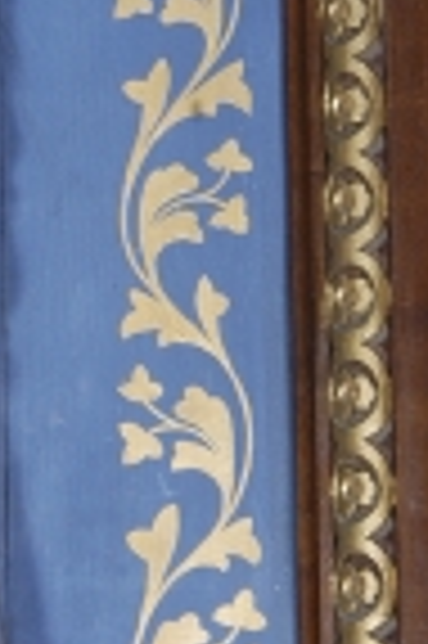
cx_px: -252
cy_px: 243
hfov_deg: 3.6
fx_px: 6703
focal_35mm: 375
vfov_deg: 5.5
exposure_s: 1/30
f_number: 8
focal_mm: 70
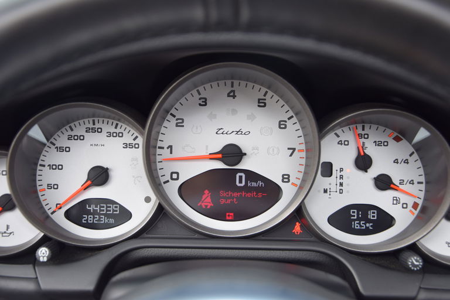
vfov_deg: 23.8
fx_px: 712
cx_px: 225
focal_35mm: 57
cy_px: 150
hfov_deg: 35.1
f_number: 5.6
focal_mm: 38
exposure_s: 1/125
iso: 400
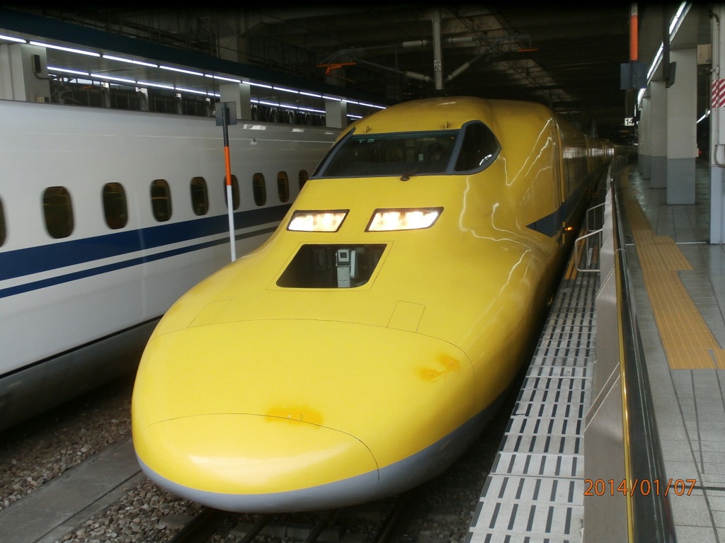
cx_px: 362
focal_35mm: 37
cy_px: 272
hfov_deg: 50.2
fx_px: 775
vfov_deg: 38.6
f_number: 3.5
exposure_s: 1/160
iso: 200
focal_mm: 6.6
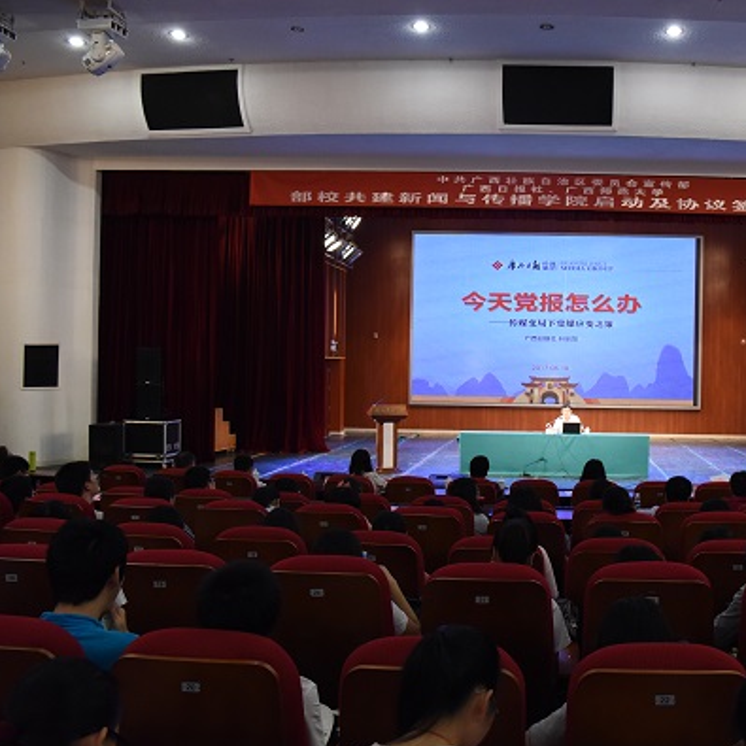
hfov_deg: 50.3
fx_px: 756
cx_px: 565
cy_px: 376
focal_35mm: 31
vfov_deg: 52.5
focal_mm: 24
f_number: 5.6
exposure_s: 1/160
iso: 3200
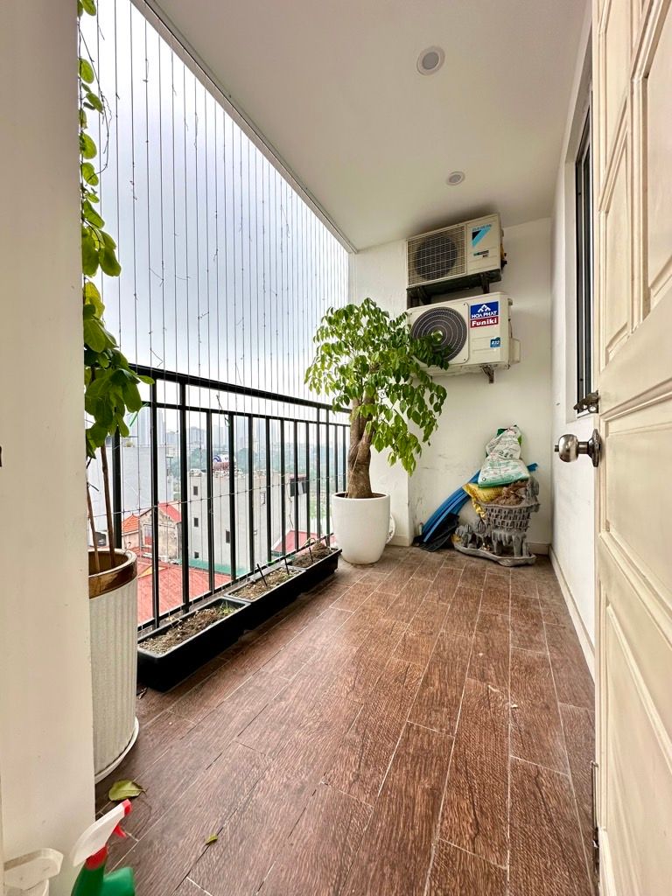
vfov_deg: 102.1
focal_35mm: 14
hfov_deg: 85.7
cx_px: 336
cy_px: 448
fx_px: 362
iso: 100
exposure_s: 1/99
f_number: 2.2
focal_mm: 2.22
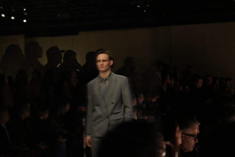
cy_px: 78
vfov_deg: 19.5
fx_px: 457
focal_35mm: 70
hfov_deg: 28.8
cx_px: 118
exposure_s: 1/400
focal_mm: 70
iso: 400
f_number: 2.8
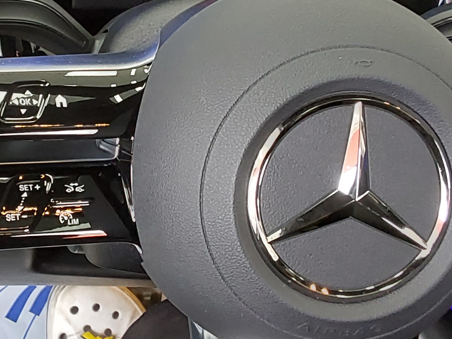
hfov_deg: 26.0
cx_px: 117
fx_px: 966
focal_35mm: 74
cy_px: 93
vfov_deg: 19.8
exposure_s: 1/60
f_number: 1.9
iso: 160
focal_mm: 2.91
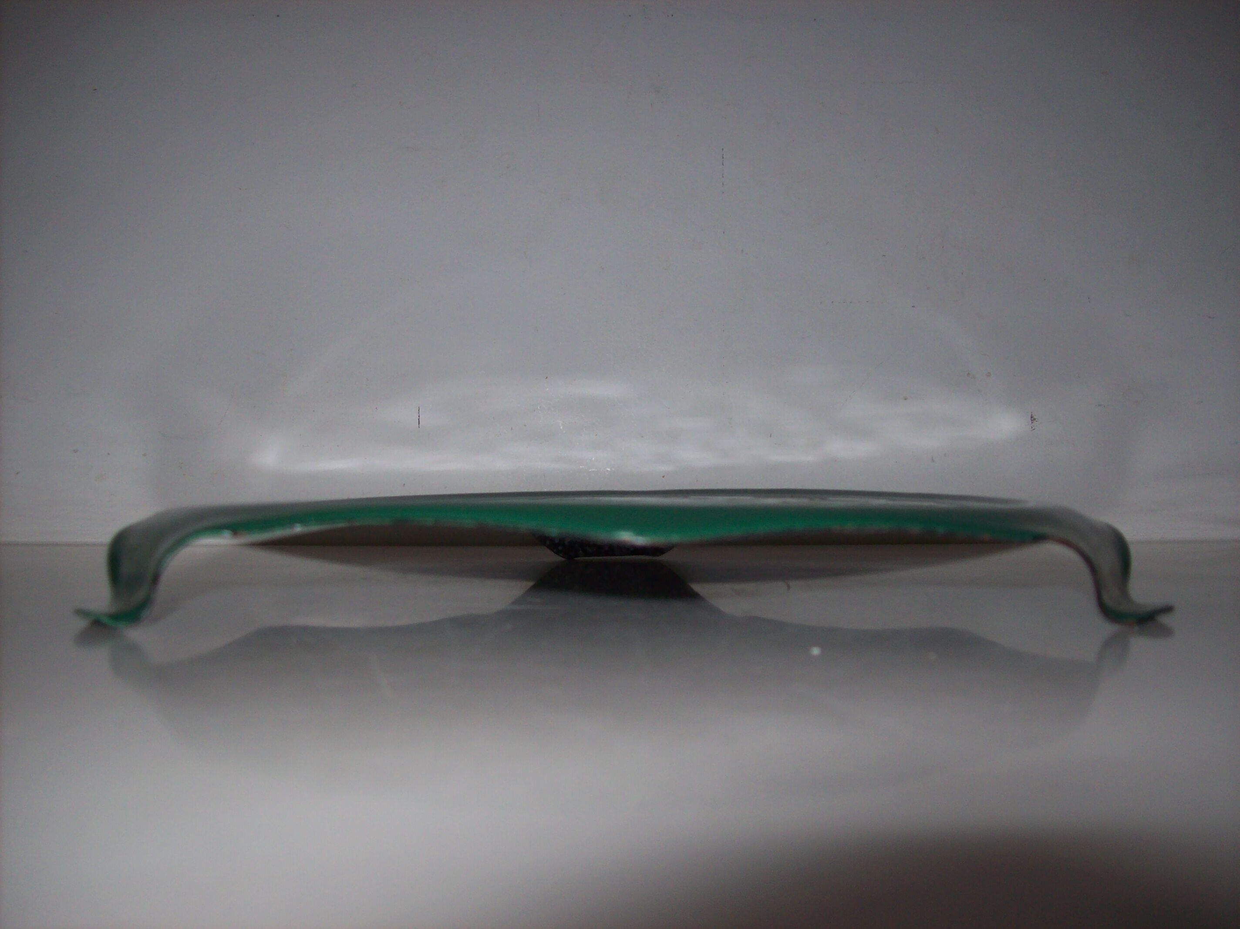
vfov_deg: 39.6
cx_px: 620
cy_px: 464
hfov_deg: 51.4
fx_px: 1289
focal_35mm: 36
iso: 80
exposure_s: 1/64
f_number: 2.7
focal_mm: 6
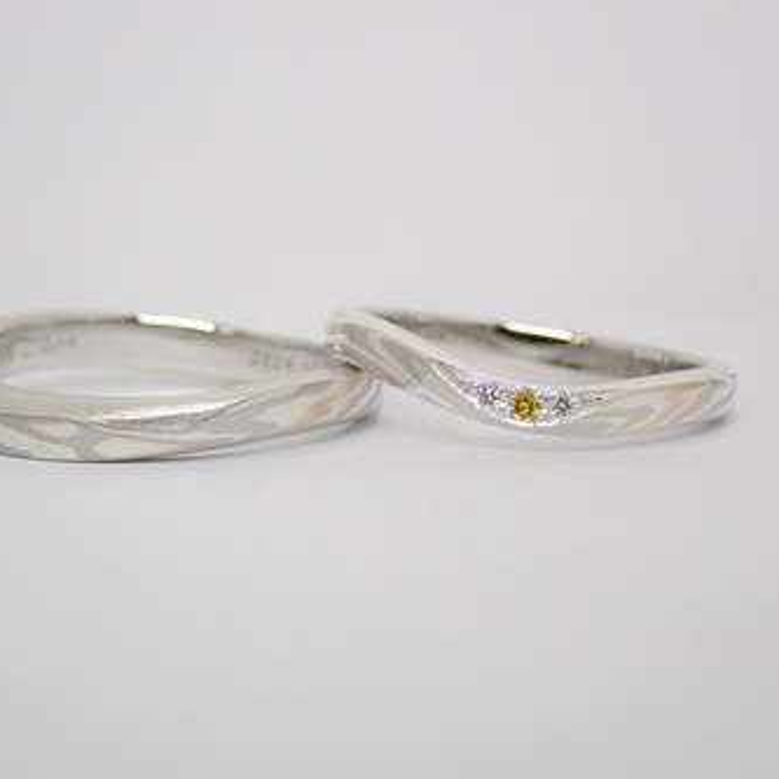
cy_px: 387
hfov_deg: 18.9
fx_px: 2342
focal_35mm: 92
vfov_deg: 18.9
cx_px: 330
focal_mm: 13.65
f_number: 4.1
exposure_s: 1/160
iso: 200
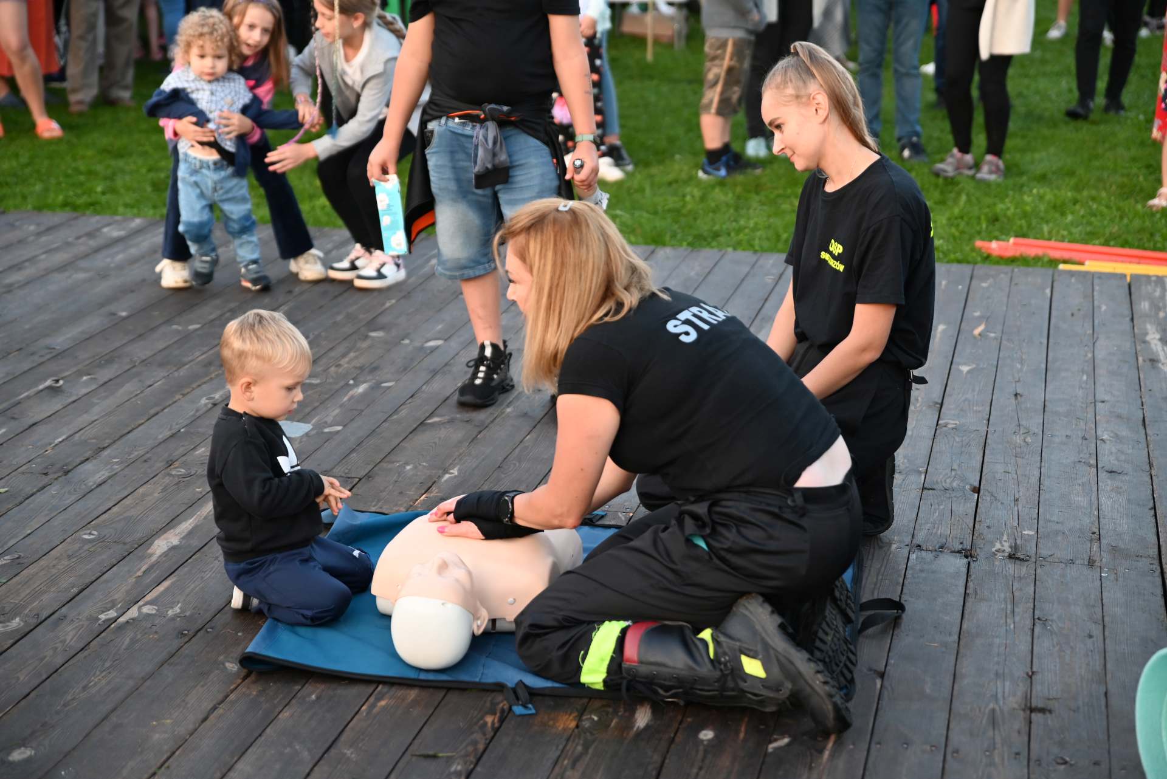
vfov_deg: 19.5
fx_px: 2270
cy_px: 390
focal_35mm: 70
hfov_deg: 28.8
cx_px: 584
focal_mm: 70
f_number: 2.8
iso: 400
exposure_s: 1/200
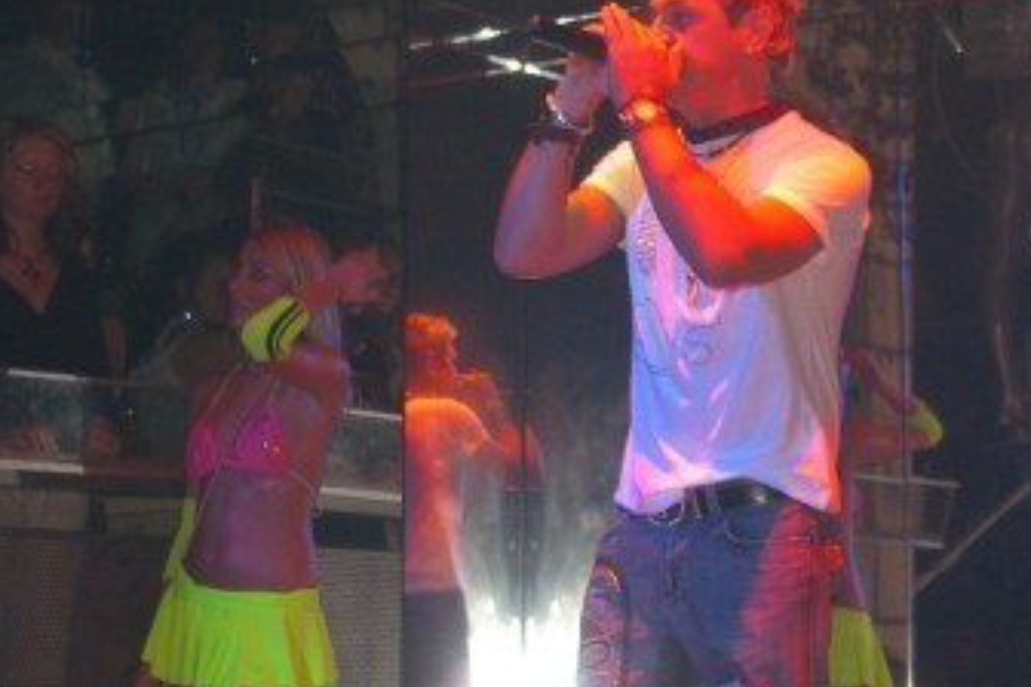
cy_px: 264
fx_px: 3035
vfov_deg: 12.9
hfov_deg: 19.1
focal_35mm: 106
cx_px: 810
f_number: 3.6
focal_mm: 11.8
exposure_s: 1/60
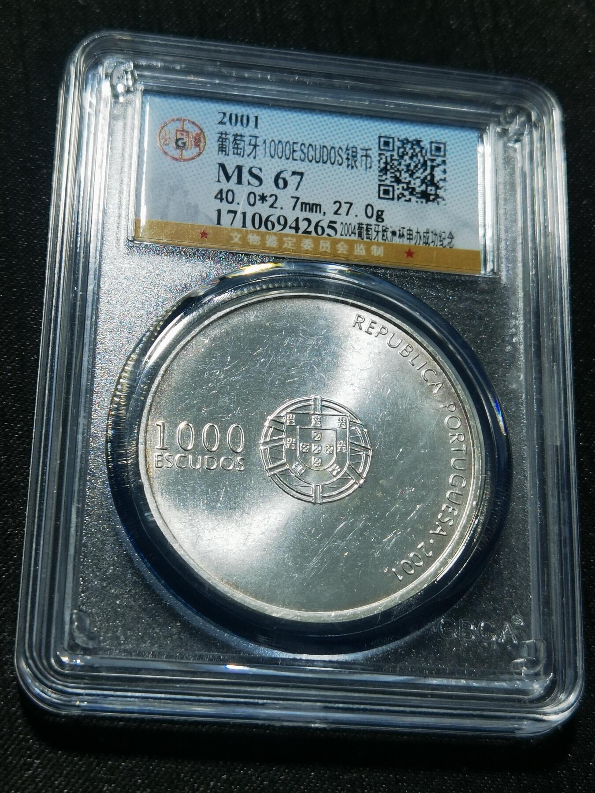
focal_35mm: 64
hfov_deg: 22.9
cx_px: 298
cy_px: 396
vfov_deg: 30.3
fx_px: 1467
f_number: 1.9
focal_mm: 6.67
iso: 50
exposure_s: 1/100
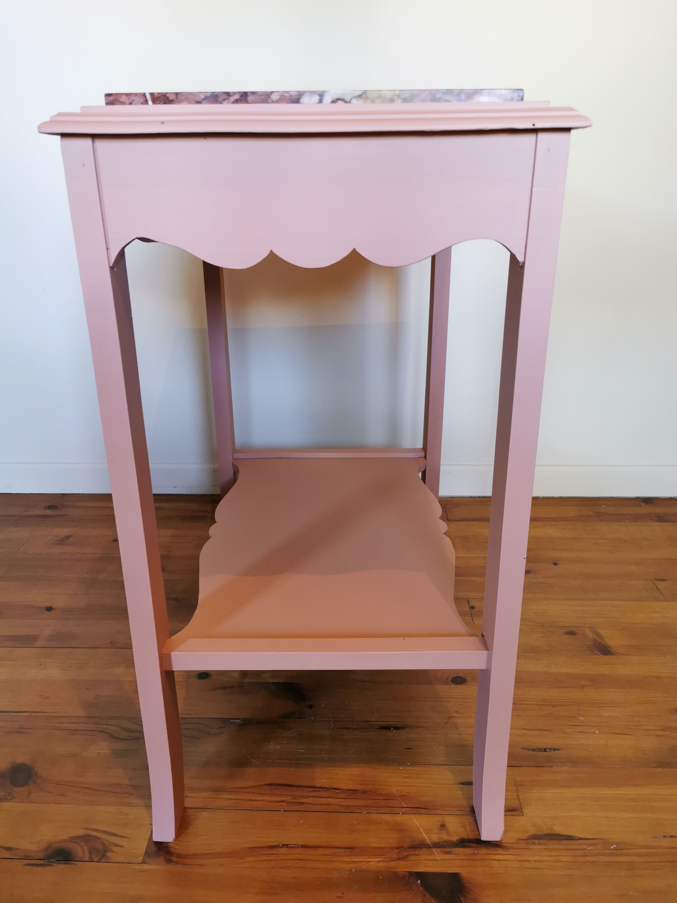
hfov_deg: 51.4
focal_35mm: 27
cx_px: 338
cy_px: 452
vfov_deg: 65.3
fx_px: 704
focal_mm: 5.56
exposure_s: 1/50
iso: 160
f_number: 1.6
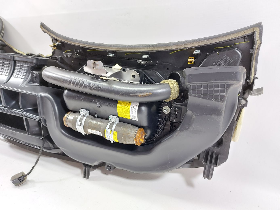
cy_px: 105
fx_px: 194
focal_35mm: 24
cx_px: 140
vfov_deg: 56.8
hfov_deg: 71.6
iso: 250
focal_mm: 5.23
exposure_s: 1/33
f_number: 1.8
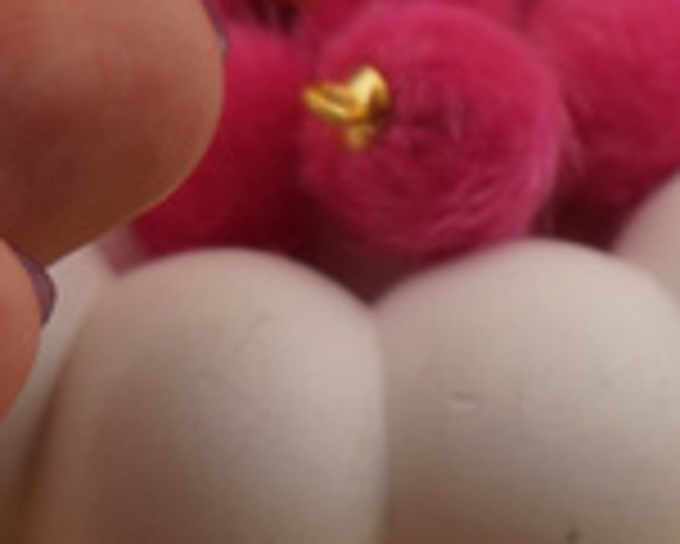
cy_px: -121
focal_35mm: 197
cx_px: 239
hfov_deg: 9.8
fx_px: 3975
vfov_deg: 7.8
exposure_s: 1/100
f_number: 6.3
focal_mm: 47
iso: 100
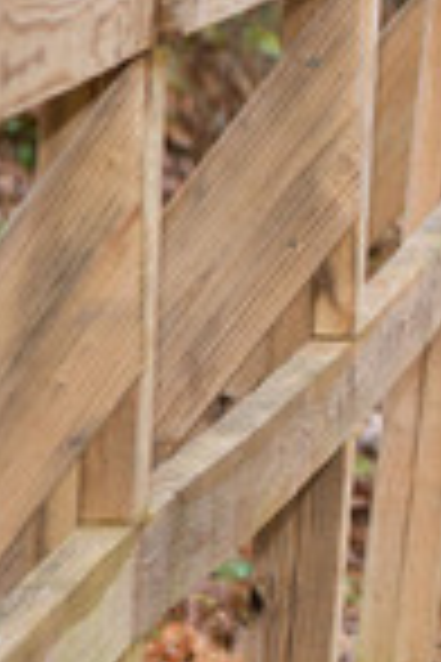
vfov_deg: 3.9
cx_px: 994
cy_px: 212
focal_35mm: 535
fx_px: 9830
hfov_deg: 2.6
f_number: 6.3
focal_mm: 98
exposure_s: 1/125
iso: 500
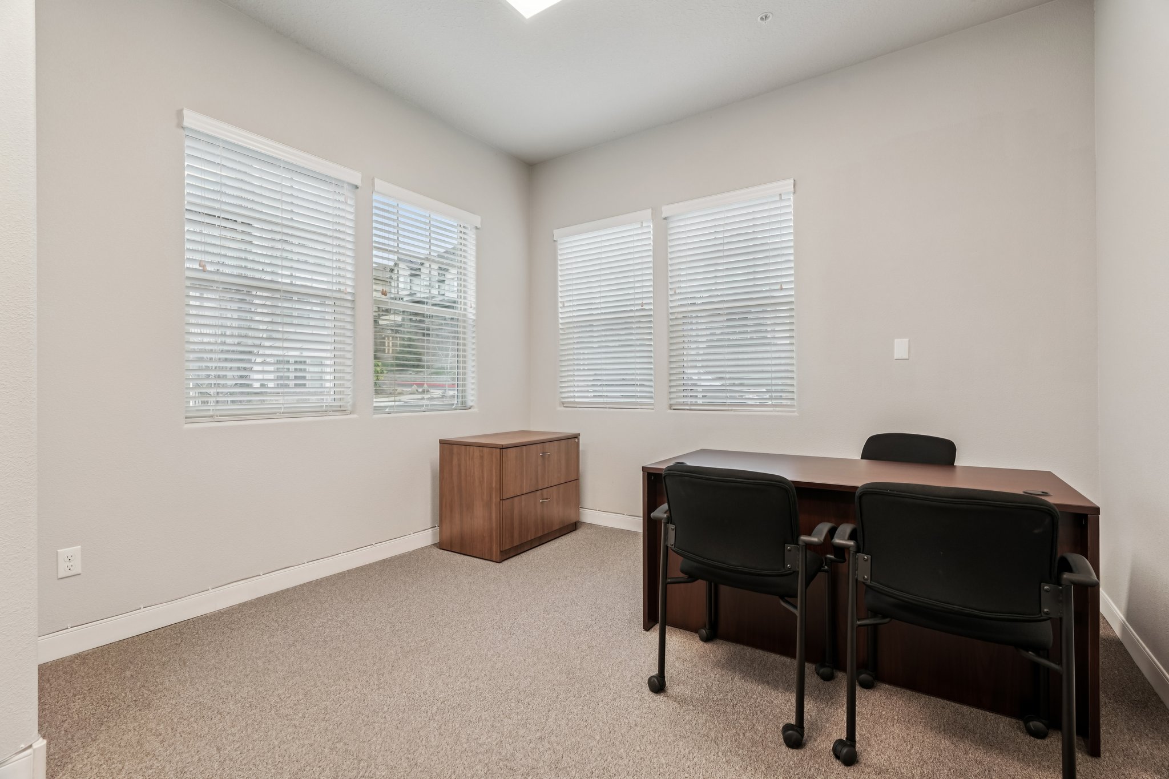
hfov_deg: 96.7
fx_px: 519
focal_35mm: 16
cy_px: 390
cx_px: 584
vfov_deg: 73.7
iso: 400
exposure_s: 1/8
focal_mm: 16
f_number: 8
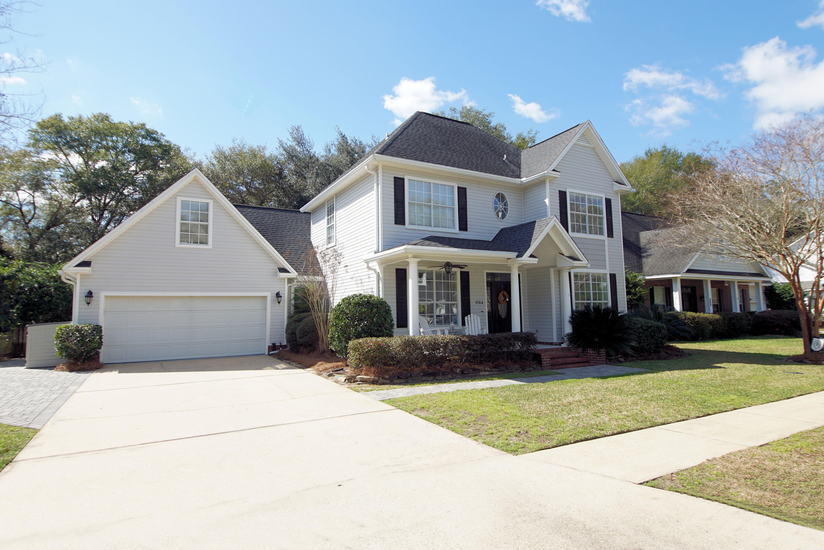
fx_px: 412
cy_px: 275
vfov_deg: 67.4
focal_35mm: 18
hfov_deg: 90.0
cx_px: 412
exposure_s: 1/160
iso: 100
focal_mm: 12
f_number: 7.1
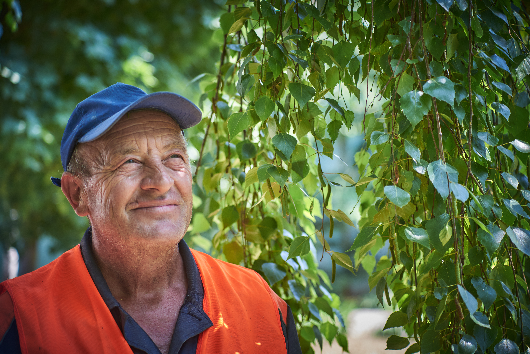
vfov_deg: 6.7
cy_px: 179
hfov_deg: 10.0
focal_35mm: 205
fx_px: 3019
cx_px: 268
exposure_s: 1/160
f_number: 3.5
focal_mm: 200
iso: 400
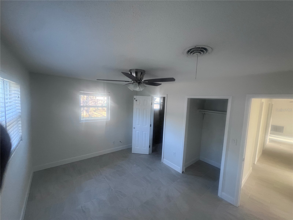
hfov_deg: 106.2
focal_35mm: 13
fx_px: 110
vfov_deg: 89.9
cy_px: 110
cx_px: 146
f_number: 1.8
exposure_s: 1/99
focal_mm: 1.57
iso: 100
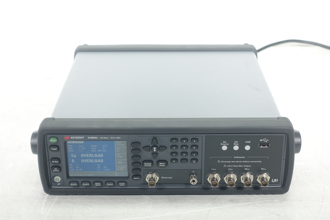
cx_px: 165
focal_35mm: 70
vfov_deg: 19.5
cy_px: 110
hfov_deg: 28.8
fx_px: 642
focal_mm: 25.7
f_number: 3.2
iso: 125
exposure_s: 1/80
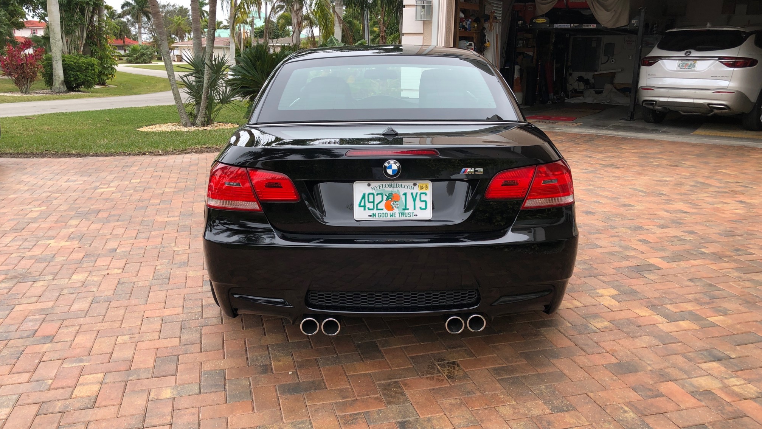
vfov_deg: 37.8
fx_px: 626
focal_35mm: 31
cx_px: 378
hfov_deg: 62.6
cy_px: 217
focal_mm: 3.99
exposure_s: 1/259
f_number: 1.8
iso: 20
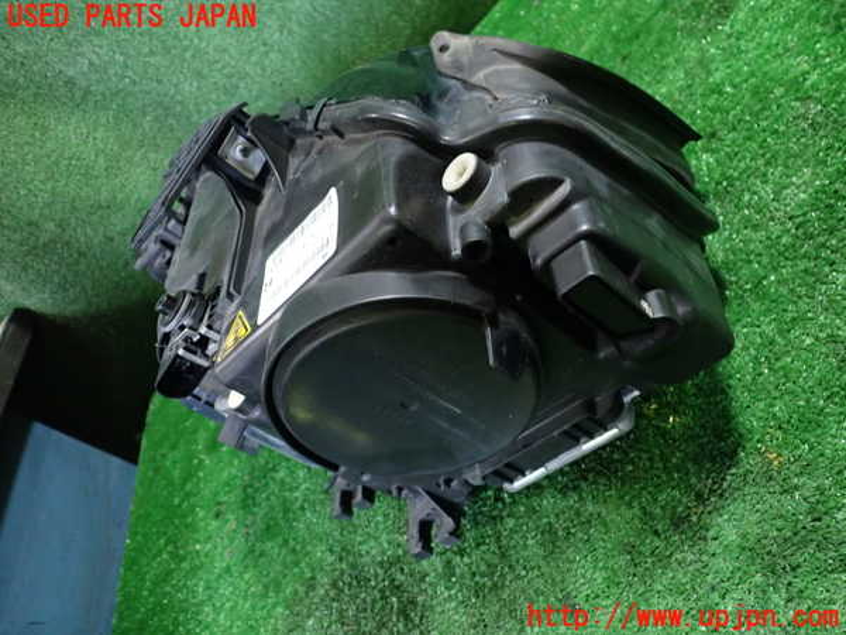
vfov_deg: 46.8
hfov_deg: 60.0
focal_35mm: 30
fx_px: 733
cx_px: 423
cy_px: 318
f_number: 2.3
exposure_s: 1/30
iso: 400
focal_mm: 5.4
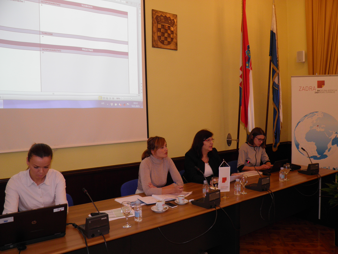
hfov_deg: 63.4
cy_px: 127
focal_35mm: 28
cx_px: 169
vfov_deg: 49.7
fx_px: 273
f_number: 2.8
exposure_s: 1/30
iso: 100
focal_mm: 4.9
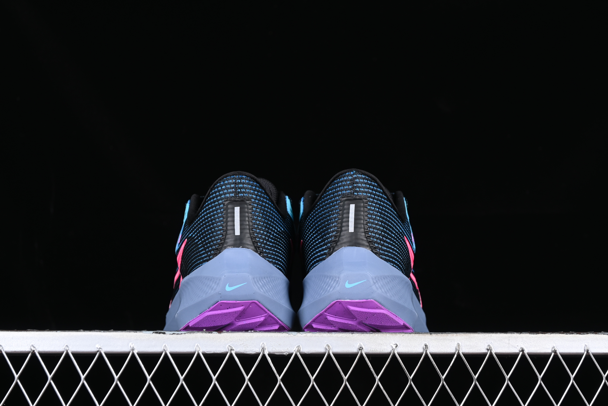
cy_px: 203
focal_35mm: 75
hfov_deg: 27.0
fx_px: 1267
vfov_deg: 18.2
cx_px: 304
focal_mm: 50
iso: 160
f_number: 6.3
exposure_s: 1/60
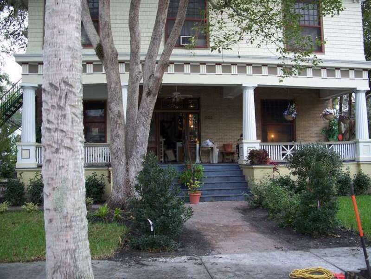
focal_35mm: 37
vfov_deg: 38.7
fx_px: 397
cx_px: 186
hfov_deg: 50.1
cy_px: 140
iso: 125
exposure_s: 1/60
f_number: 2.8
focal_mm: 7.8
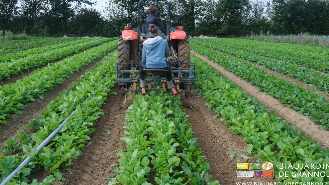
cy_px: 75
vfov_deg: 35.6
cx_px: 165
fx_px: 288
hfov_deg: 59.5
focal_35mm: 33
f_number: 7.1
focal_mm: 20.5
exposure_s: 1/280
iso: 320
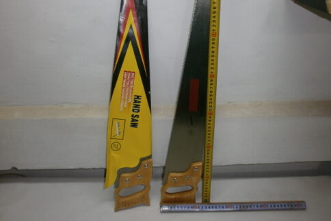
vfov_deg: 44.9
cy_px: 96
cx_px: 166
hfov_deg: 63.6
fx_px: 267
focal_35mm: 29
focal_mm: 4.8
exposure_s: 1/30
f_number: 2.9
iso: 125
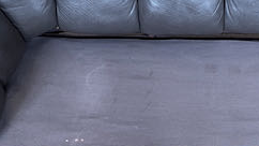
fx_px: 515
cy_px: 136
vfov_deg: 15.9
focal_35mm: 75
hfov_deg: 27.4
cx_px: 222
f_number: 1.8
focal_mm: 4.25
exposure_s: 1/50
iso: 80
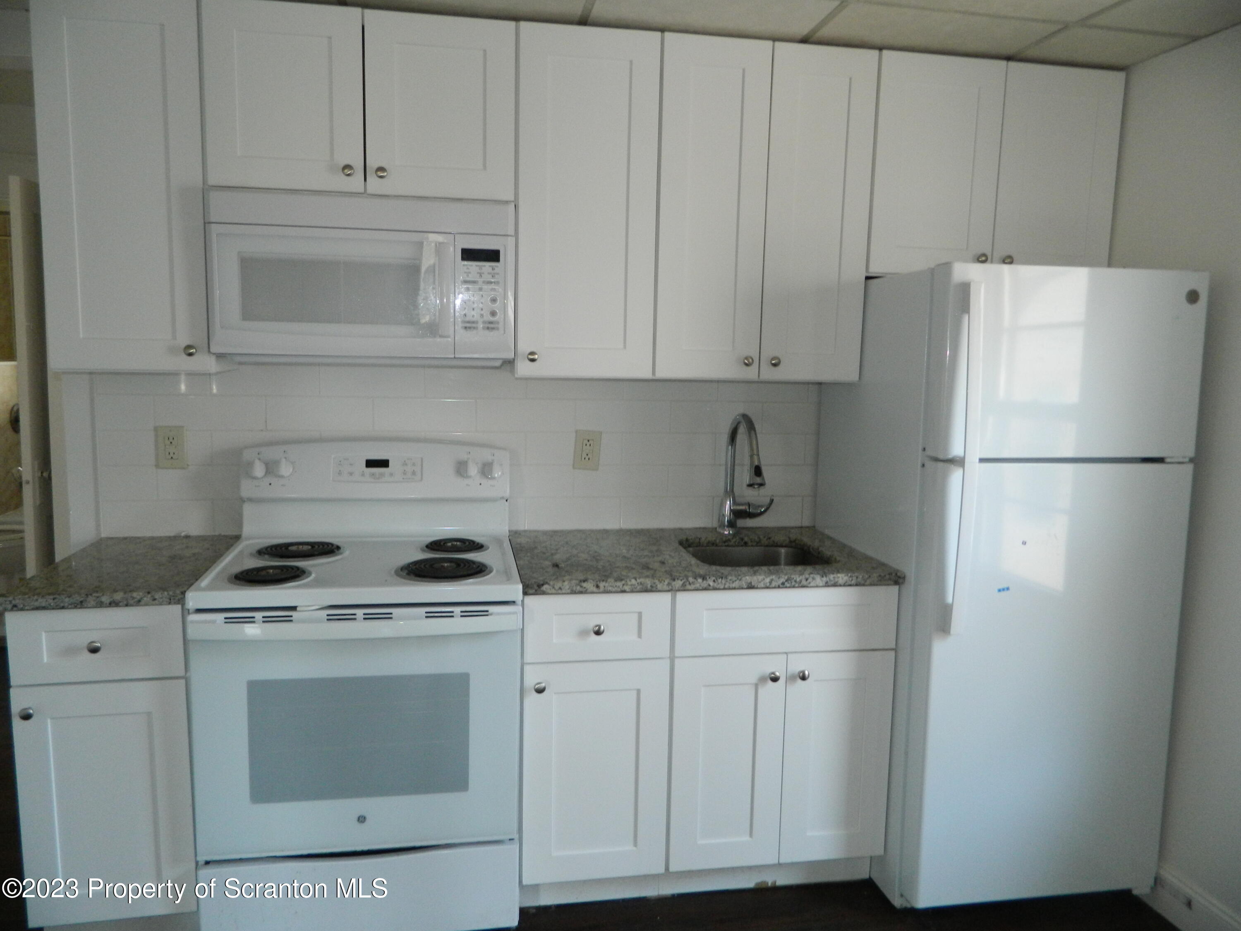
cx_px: 620
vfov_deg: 54.9
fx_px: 896
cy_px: 466
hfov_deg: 69.4
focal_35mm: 25
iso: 200
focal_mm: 4.5
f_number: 3.1
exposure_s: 1/30
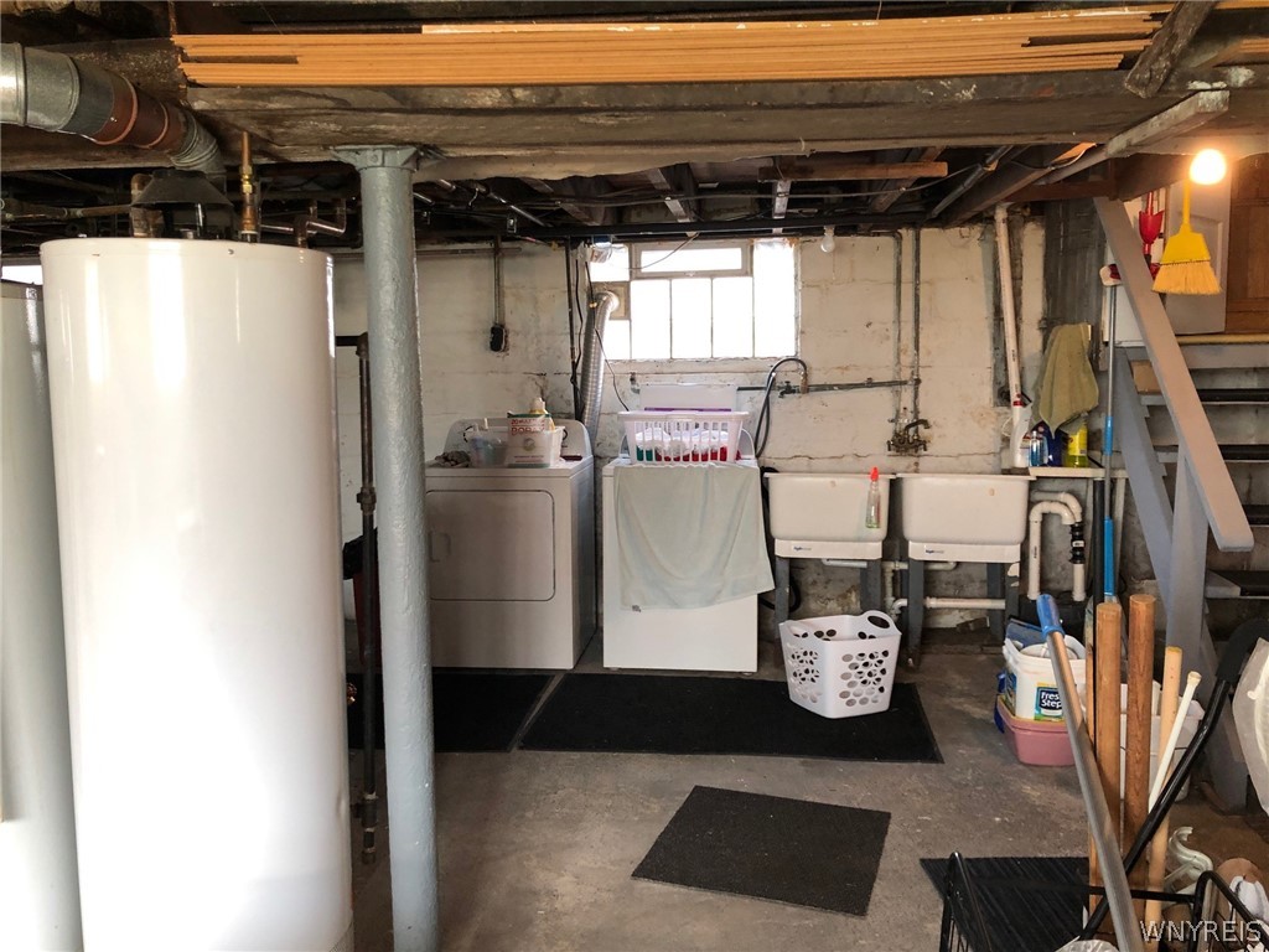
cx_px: 634
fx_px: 1026
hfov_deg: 63.4
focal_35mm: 28
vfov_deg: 49.7
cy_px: 476
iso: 40
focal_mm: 4
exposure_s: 1/17
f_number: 1.8
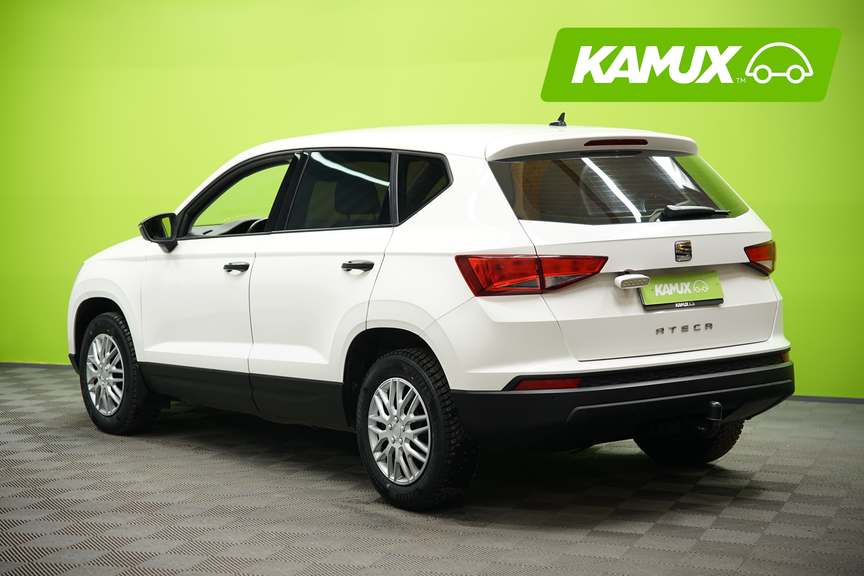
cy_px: 288
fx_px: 1656
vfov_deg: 19.7
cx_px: 432
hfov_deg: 29.2
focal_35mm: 69
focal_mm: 69
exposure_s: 1/40
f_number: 2.8
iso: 500
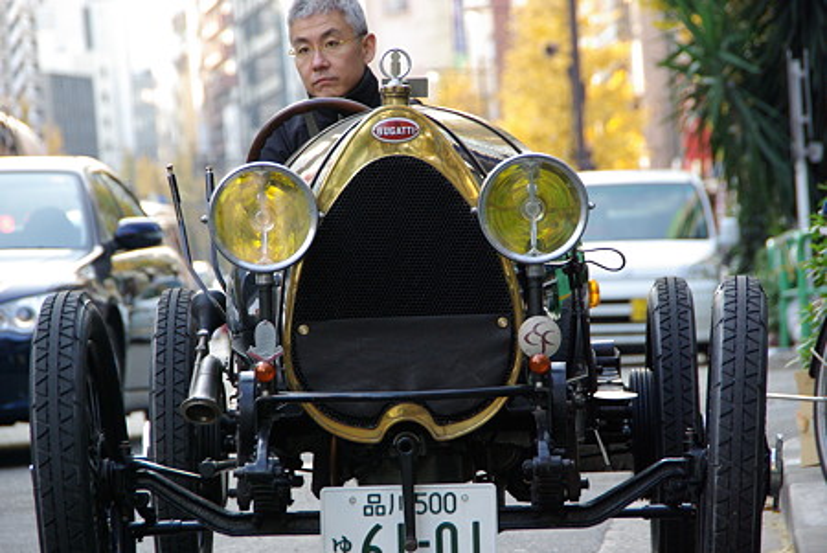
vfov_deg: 6.4
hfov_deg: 9.6
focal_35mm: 214
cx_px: 414
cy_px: 276
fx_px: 4921
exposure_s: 1/90
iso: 560
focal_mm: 142.5
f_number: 5.6
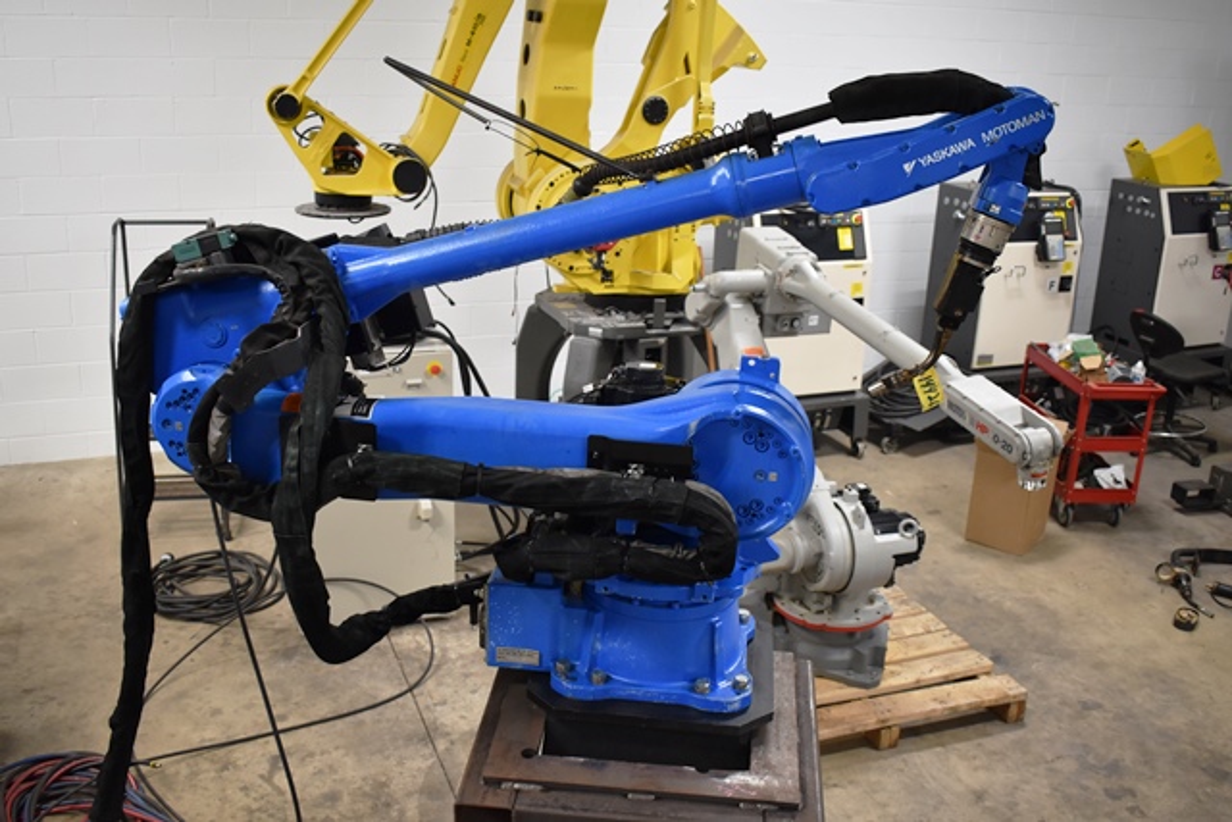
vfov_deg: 36.9
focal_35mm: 36
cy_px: 411
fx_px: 1232
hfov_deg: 53.1
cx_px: 616
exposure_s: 1/200
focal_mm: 24
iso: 800
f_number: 3.8
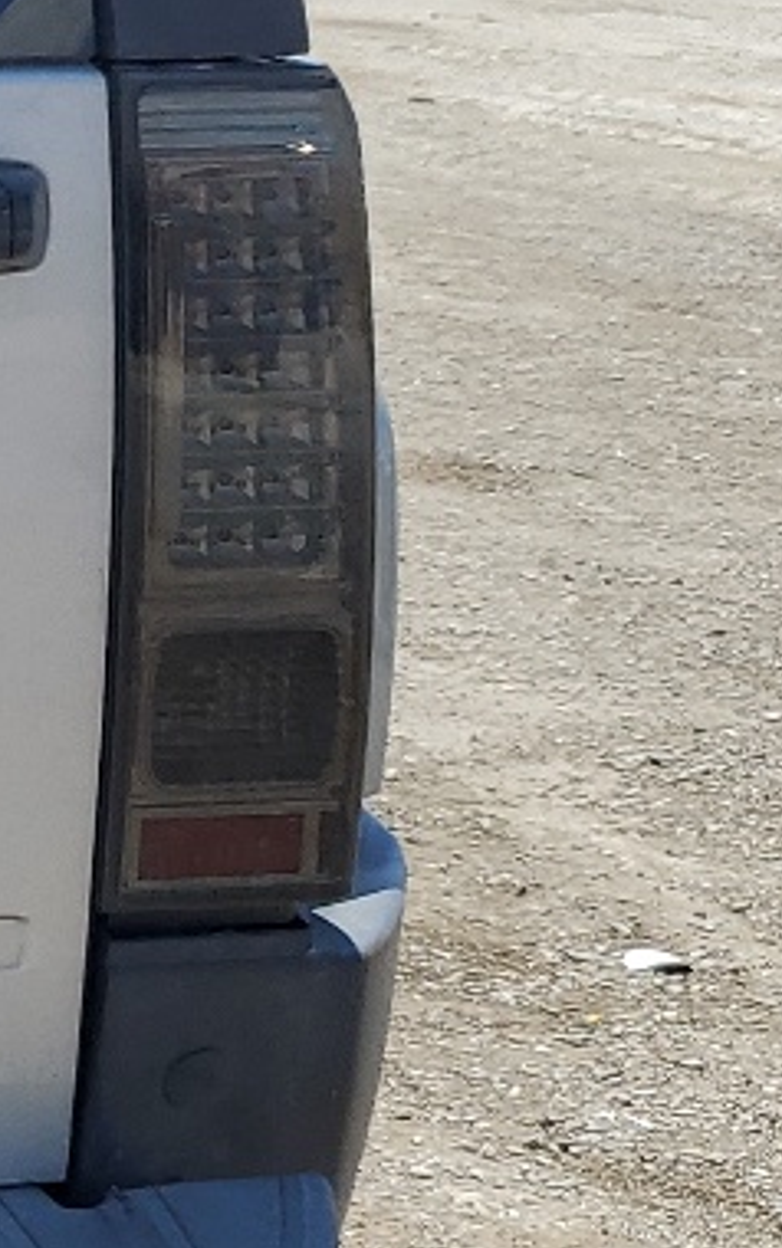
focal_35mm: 116
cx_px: -1344
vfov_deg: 17.9
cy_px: 420
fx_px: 3950
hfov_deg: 9.5
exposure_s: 1/2500
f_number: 1.5
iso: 50
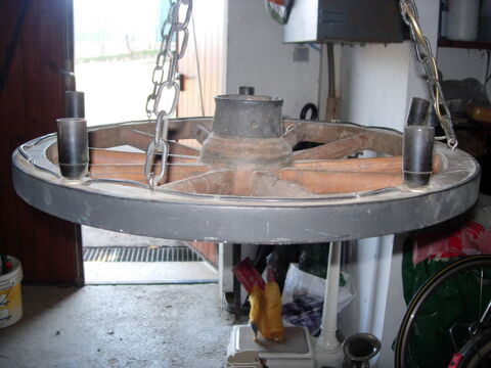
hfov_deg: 49.0
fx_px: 539
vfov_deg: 37.7
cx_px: 246
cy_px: 184
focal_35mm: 38
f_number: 2.8
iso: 79
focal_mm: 7.8
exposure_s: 1/32
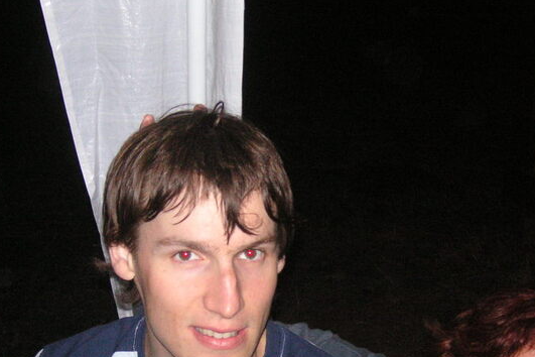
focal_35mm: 69
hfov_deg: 29.2
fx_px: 1025
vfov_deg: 19.6
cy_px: 251
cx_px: 292
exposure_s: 1/45
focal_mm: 7.3
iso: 160
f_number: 3.1
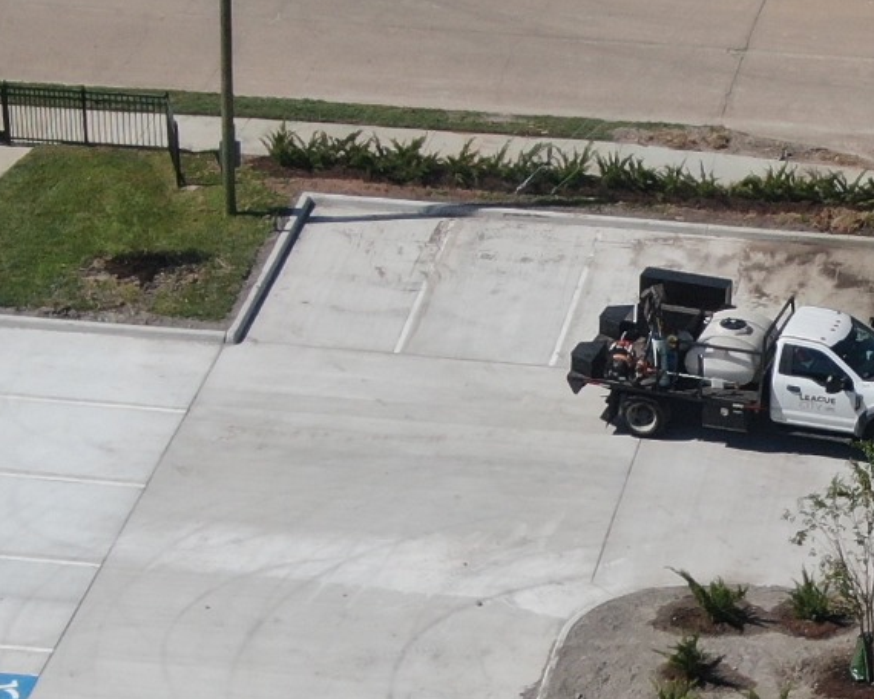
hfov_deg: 11.2
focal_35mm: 171
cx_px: 854
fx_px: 4423
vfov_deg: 9.0
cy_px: 460
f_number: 3.4
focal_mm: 6.63
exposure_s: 1/1600
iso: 100
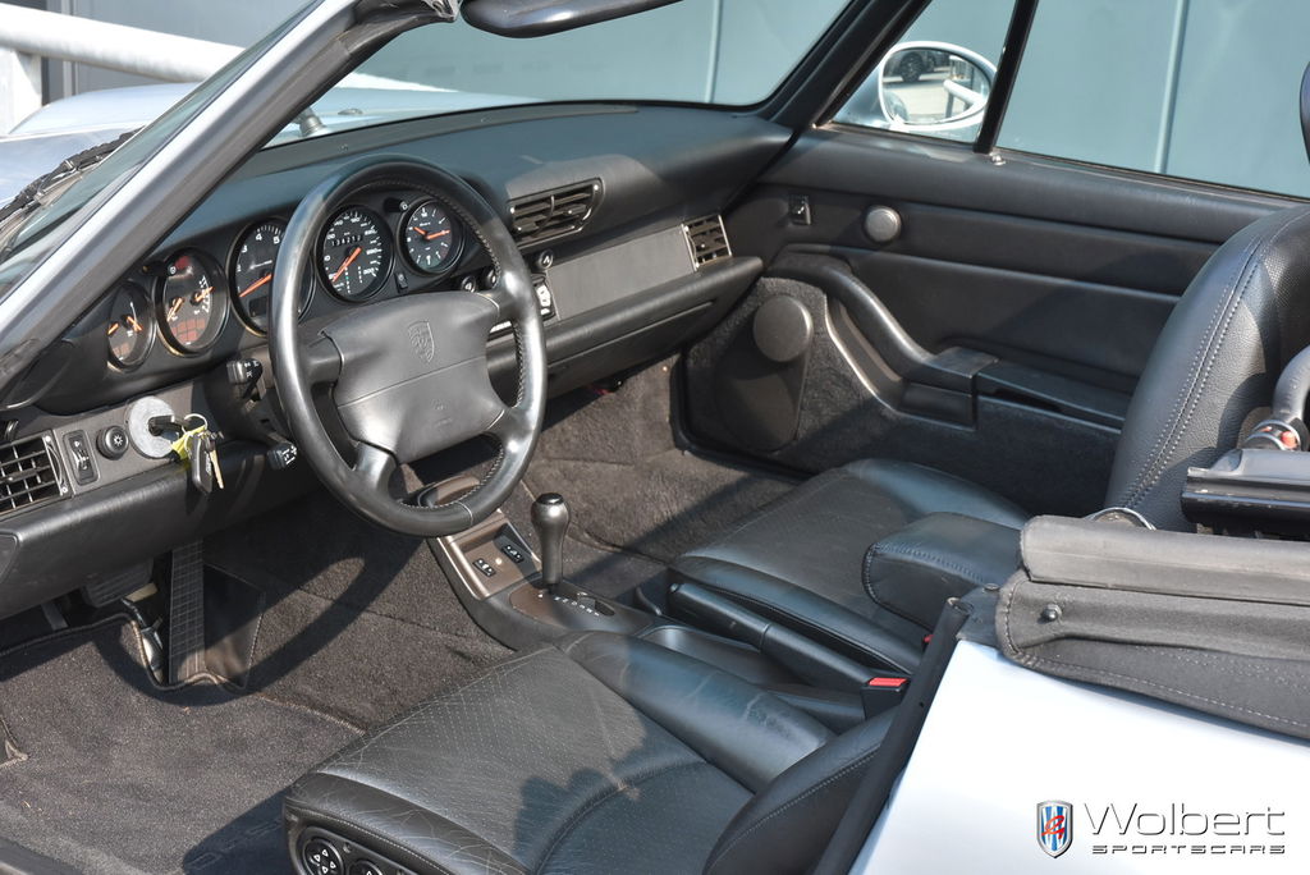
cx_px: 655
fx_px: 2184
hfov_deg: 33.4
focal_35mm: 60
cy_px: 438
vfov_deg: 22.7
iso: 800
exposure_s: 1/320
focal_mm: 40
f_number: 8
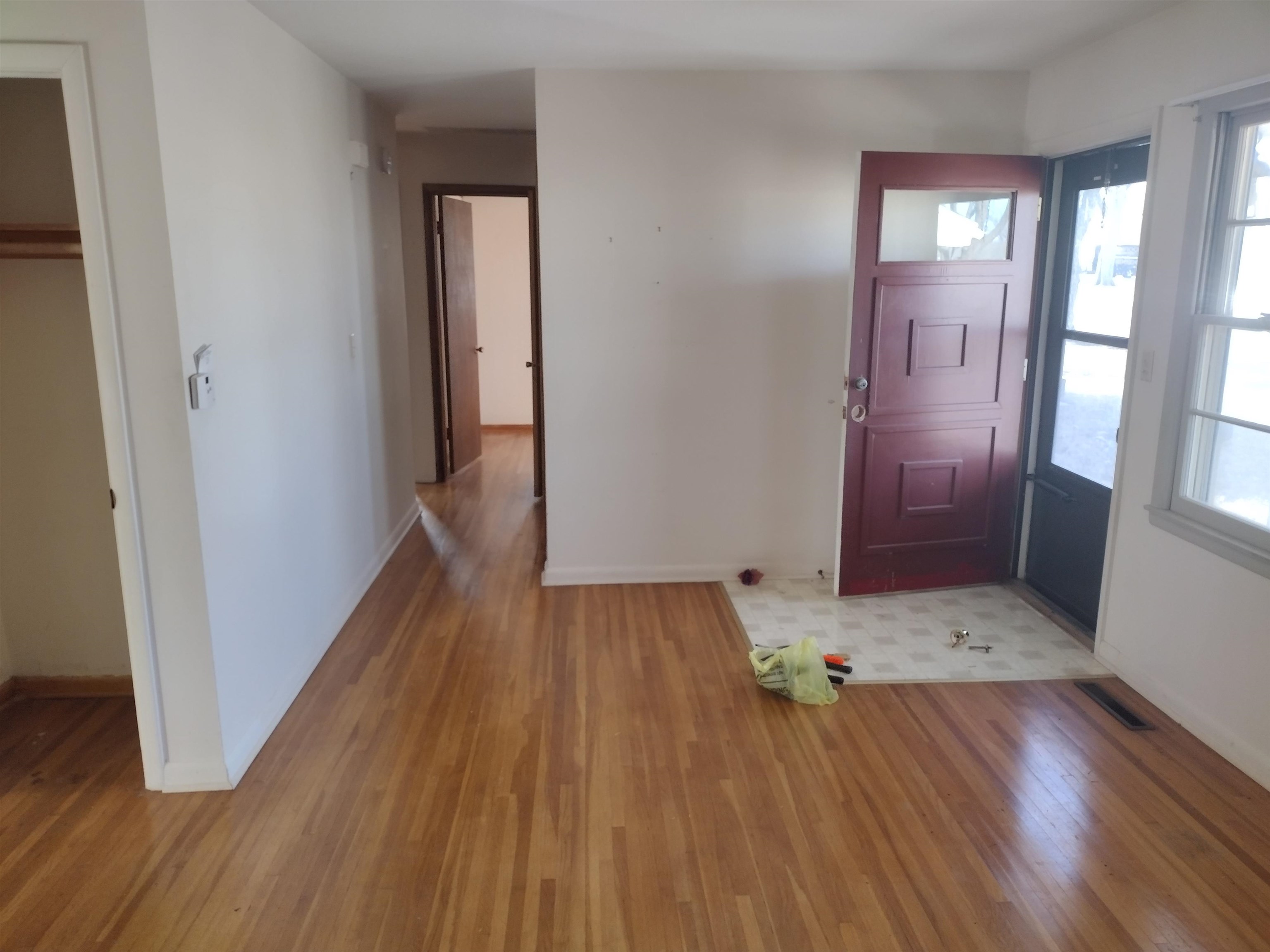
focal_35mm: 27
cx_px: 635
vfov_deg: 51.4
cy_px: 476
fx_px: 991
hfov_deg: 65.3
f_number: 1.7
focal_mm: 4.71
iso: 191
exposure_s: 1/120
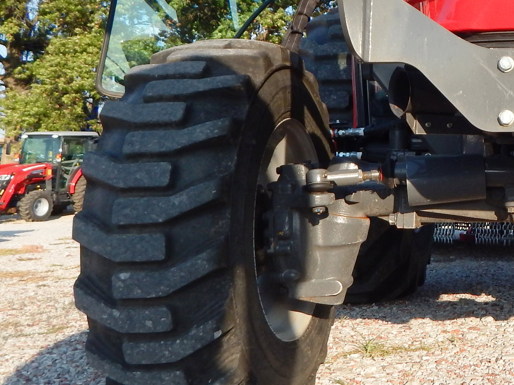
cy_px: 106
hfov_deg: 32.8
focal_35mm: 52
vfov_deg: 27.7
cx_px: 551
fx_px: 772
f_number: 3
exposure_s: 1/800
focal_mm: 4
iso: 125
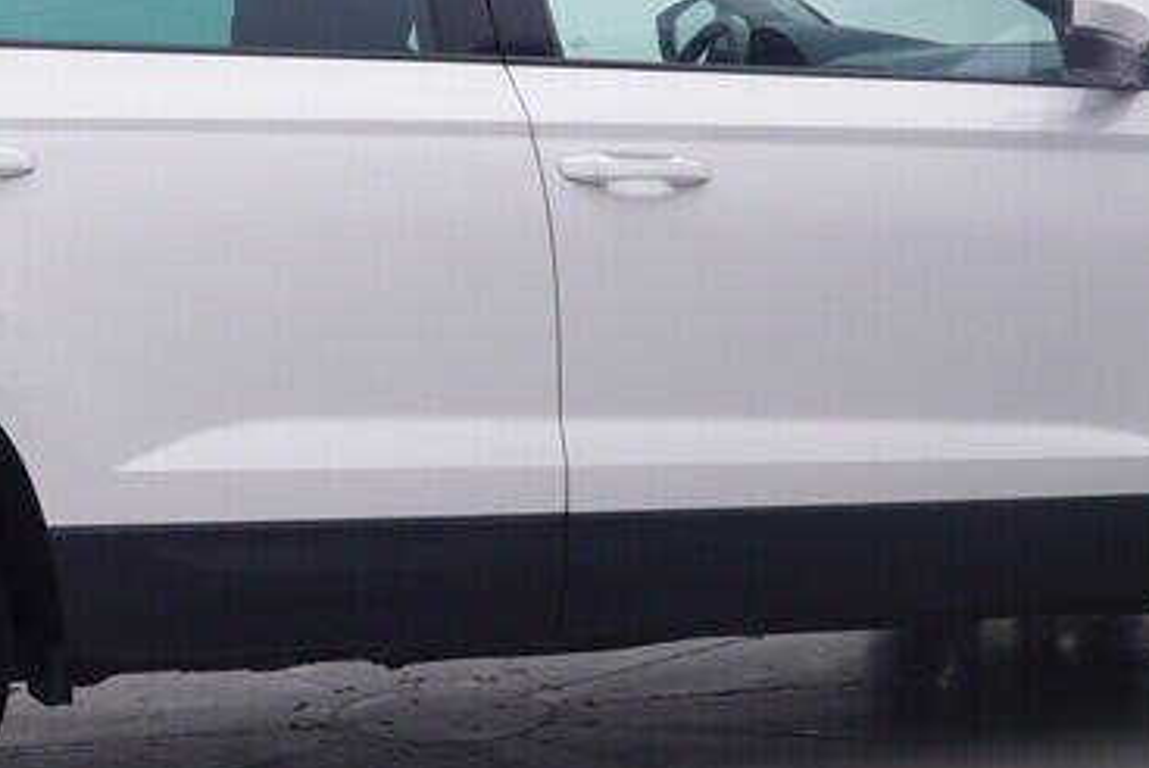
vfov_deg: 15.6
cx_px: 443
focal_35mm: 88
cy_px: 343
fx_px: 2809
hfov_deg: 23.1
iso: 200
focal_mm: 15
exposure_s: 1/80
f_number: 5
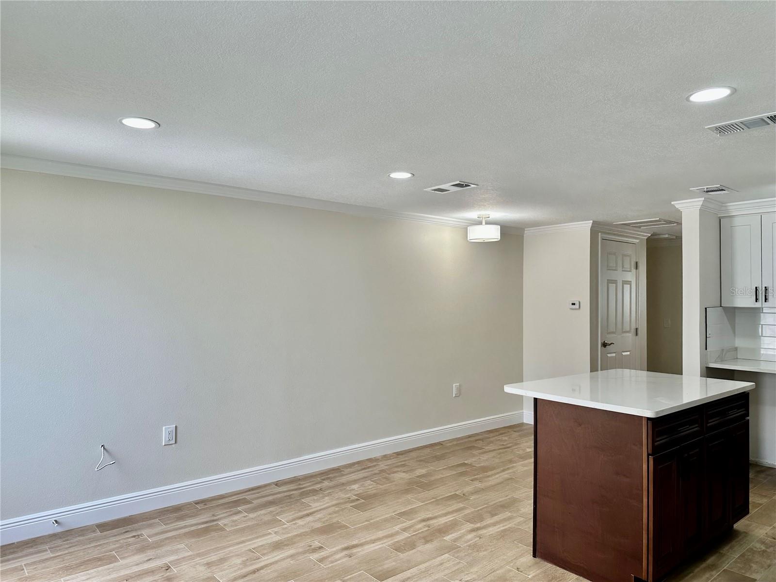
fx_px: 538
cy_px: 291
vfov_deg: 56.8
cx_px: 388
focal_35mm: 24
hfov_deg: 71.6
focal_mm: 6.86
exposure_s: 1/218
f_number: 1.78
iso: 64
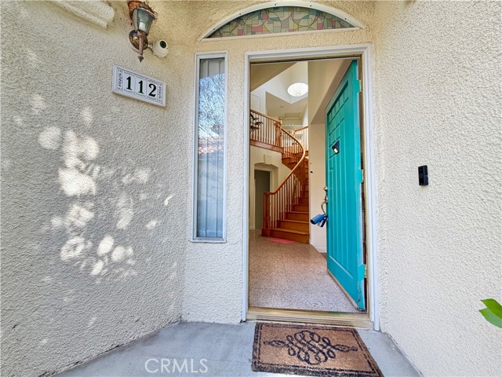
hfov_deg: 102.1
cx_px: 251
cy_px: 188
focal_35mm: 14
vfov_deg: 85.7
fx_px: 203
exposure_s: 1/121
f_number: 2.2
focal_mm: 2.22
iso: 200
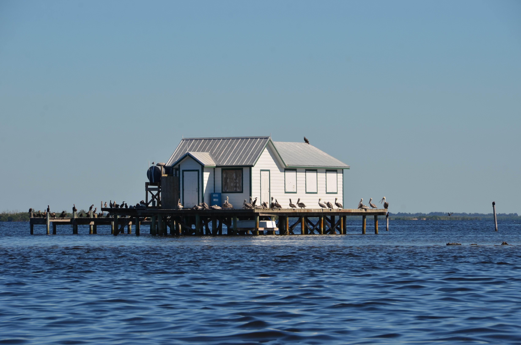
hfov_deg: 10.2
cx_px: 260
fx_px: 2925
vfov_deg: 6.8
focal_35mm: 202
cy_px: 172
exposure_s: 1/250
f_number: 13
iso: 100
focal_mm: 135
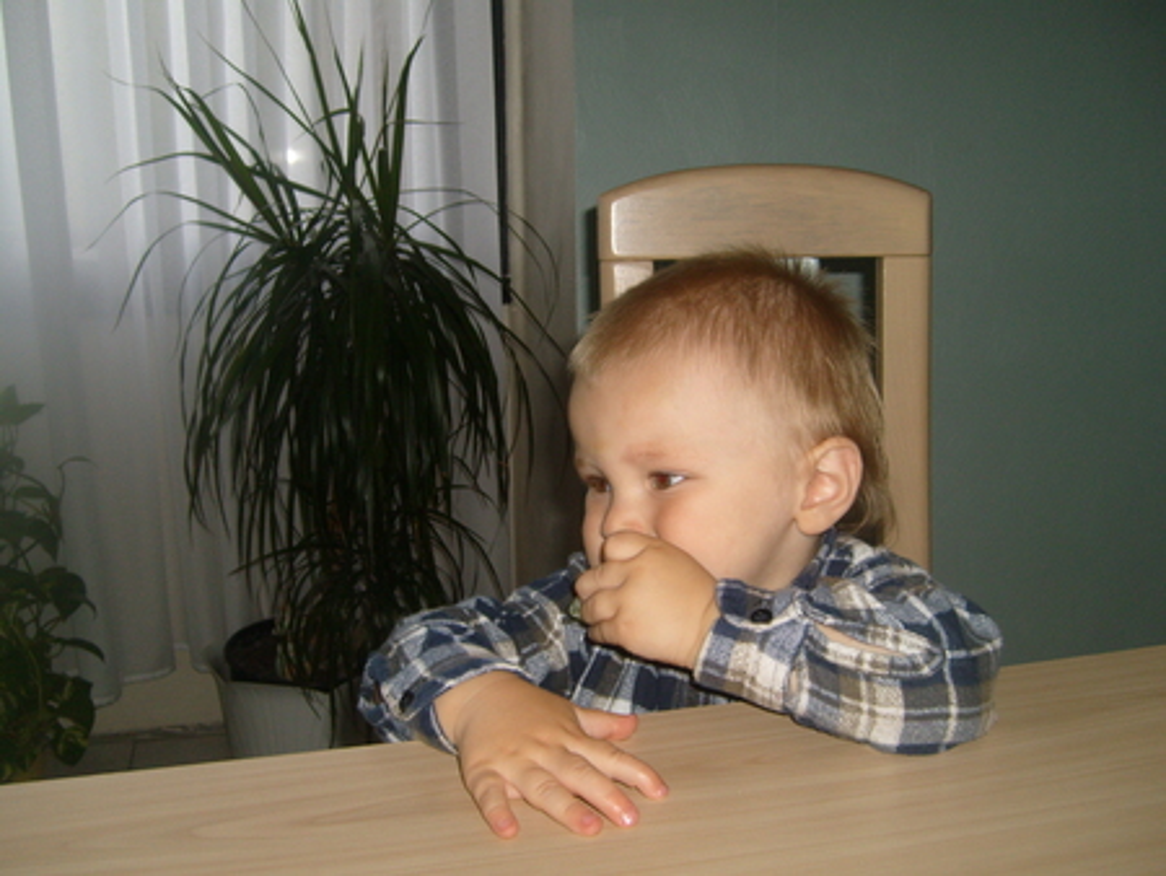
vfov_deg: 40.7
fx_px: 1180
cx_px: 583
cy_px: 438
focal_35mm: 35
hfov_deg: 52.6
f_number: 2.8
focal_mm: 5.8
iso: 100
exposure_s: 1/45
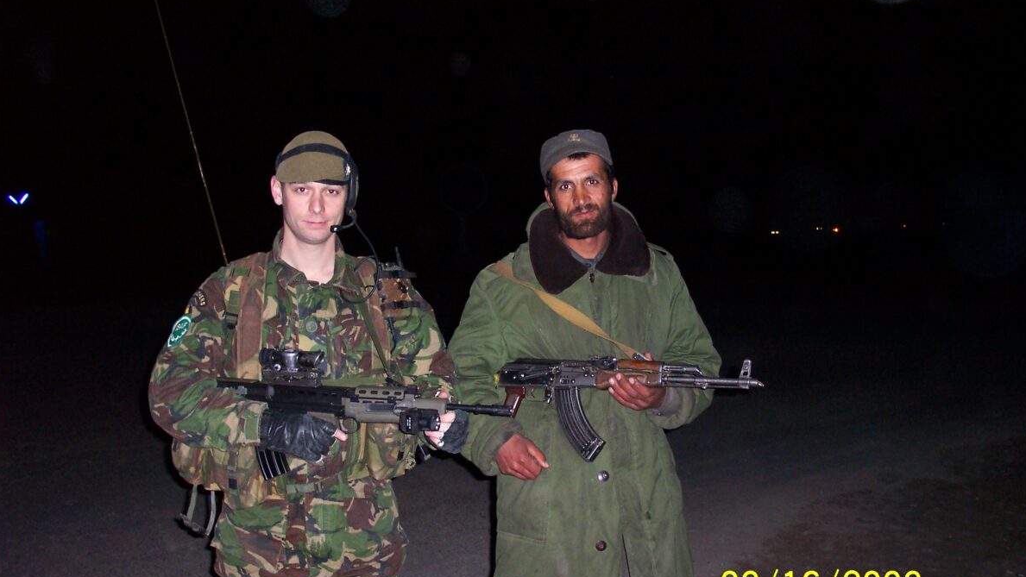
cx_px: 513
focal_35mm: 37
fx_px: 1007
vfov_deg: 32.0
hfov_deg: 54.0
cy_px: 298
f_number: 2.8
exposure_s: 1/30
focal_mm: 7.5
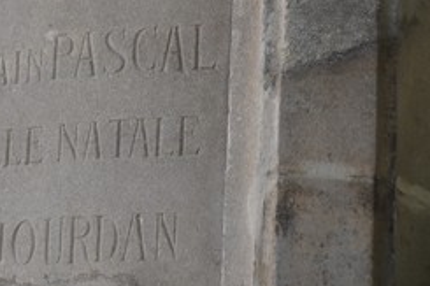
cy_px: 124
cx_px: 61
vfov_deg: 6.5
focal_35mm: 211
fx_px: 2518
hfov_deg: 9.7
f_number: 5.6
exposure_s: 1/125
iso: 100
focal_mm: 75
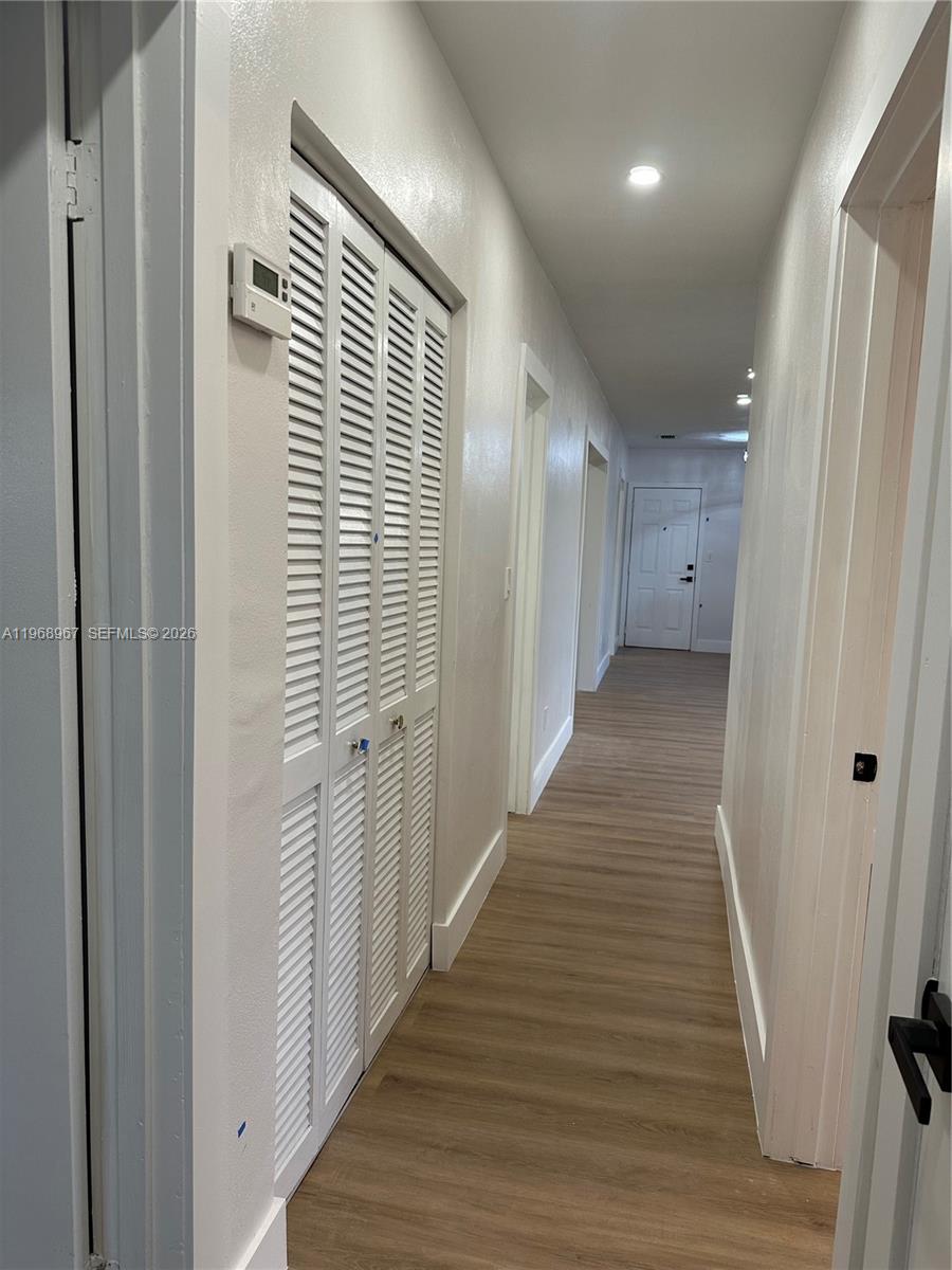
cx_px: 476
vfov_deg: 71.6
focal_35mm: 24
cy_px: 635
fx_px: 880
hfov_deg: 56.8
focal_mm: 6.86
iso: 125
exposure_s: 1/120
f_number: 1.78
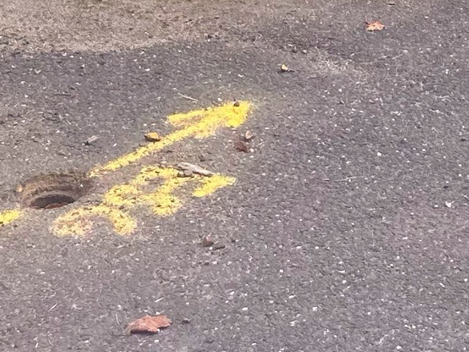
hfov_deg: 15.2
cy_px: -546
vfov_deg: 10.0
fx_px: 1707
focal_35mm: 126
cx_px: 520
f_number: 1.78
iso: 80
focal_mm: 6.86
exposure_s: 1/2028
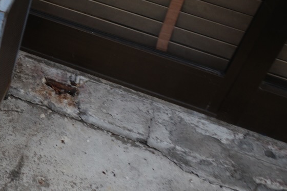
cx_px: -102
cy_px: 52
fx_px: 638
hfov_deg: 22.3
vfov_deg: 17.0
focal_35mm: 80
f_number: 2.8
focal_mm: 18.3
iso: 125
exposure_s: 1/125
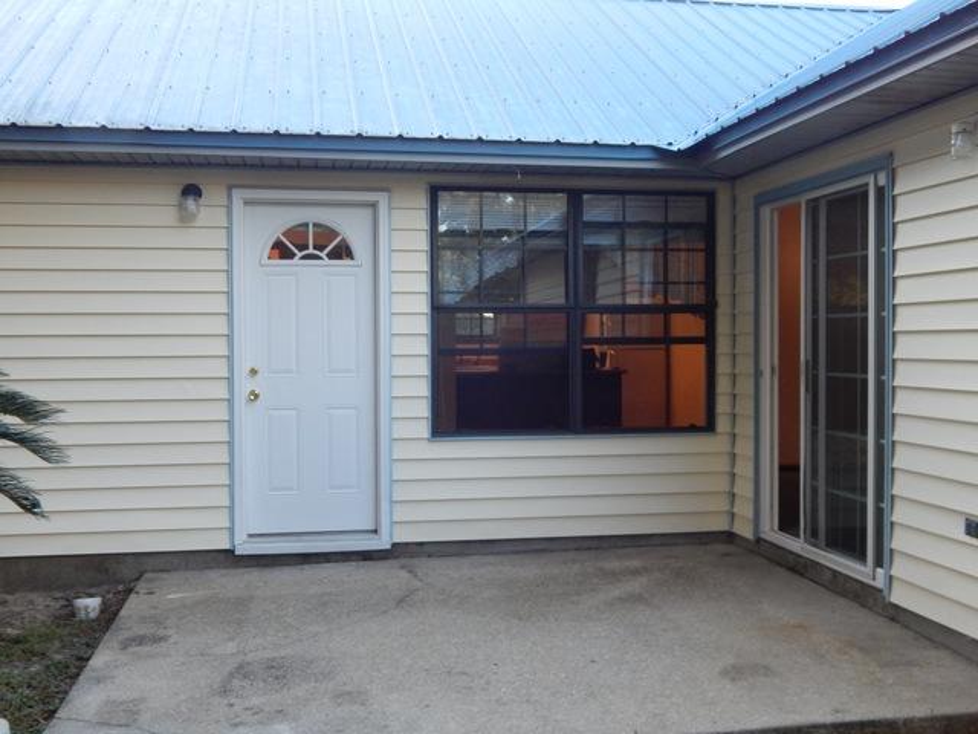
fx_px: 1074
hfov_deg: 49.0
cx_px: 489
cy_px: 367
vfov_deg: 37.7
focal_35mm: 38
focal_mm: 6.8
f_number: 3.4
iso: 400
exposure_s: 1/125
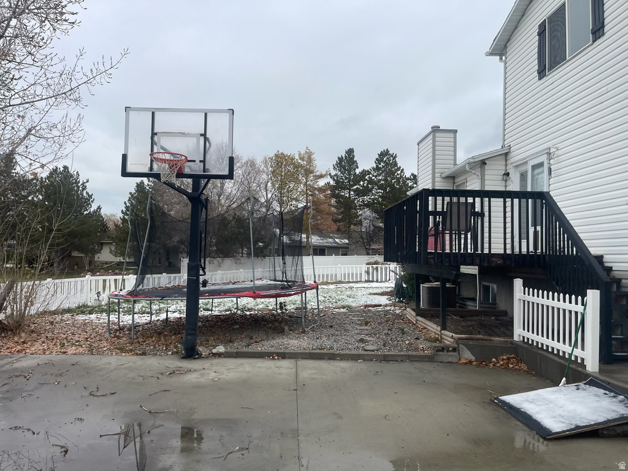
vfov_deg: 54.9
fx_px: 454
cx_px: 314
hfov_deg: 69.4
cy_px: 236
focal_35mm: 25
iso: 32
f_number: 1.6
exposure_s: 1/1534
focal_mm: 5.1
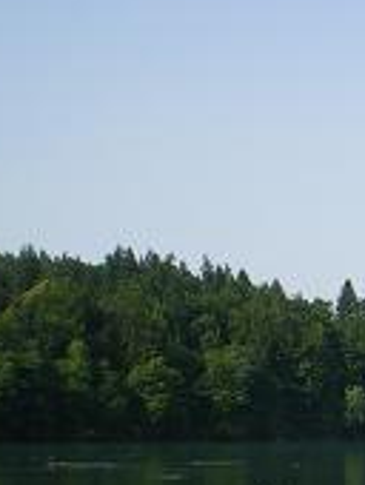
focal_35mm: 107
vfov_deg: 18.0
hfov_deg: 13.1
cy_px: 468
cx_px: 550
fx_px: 1501
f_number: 4.6
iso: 64
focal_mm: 6.3
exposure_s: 1/320
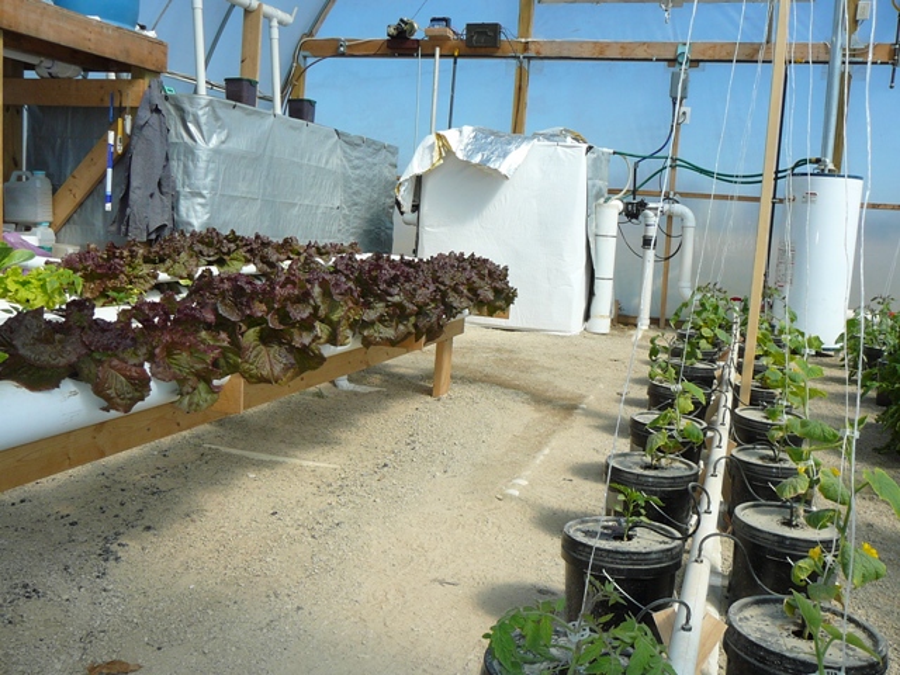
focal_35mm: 35
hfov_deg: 52.6
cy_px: 338
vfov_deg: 40.7
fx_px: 910
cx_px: 450
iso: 80
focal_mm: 5.2
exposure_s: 1/640
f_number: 5
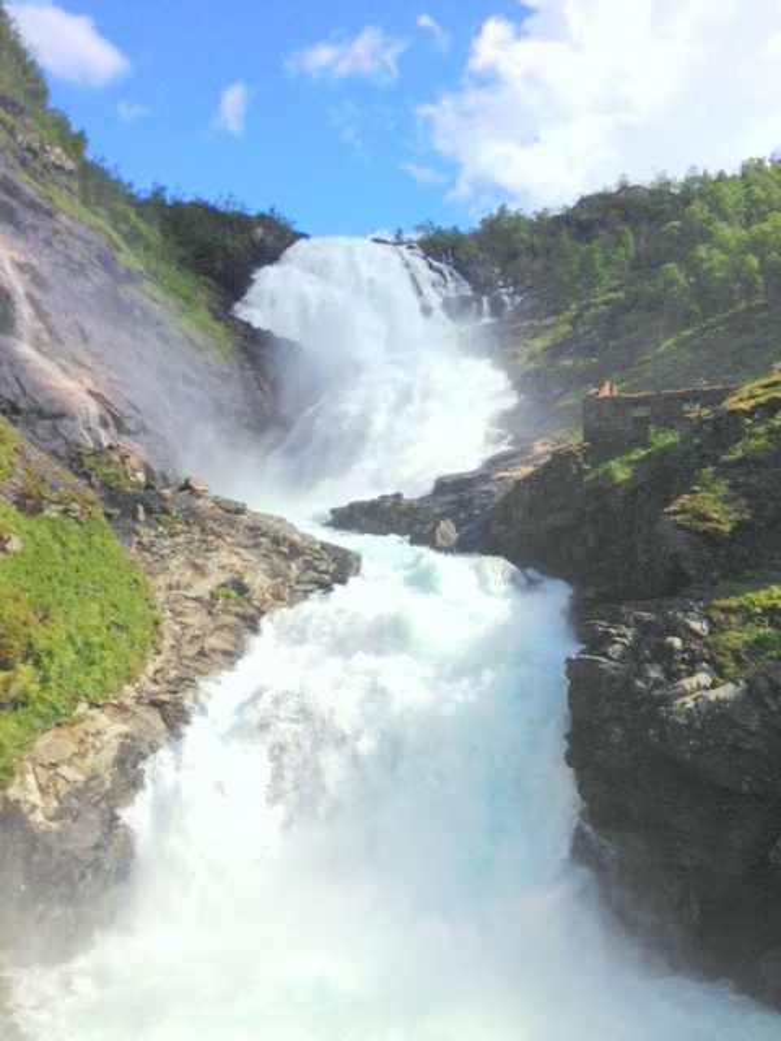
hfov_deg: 42.9
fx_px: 993
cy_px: 520
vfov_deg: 55.4
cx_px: 390
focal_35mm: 33
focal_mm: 4.12
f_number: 2.4
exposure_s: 1/3876
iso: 50
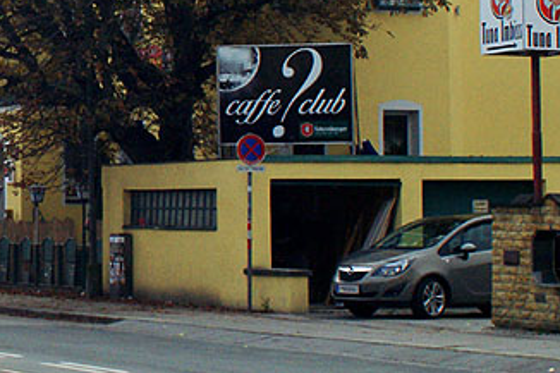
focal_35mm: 132
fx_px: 2052
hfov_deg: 15.0
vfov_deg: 10.3
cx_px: -124
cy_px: 26
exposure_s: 1/500
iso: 800
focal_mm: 28
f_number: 9
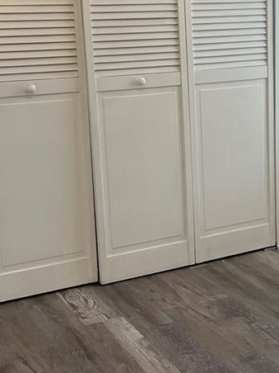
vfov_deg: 28.1
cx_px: 227
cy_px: 169
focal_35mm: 69
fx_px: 742
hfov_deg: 21.0
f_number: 1.5
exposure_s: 1/120
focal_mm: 5.7
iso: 64
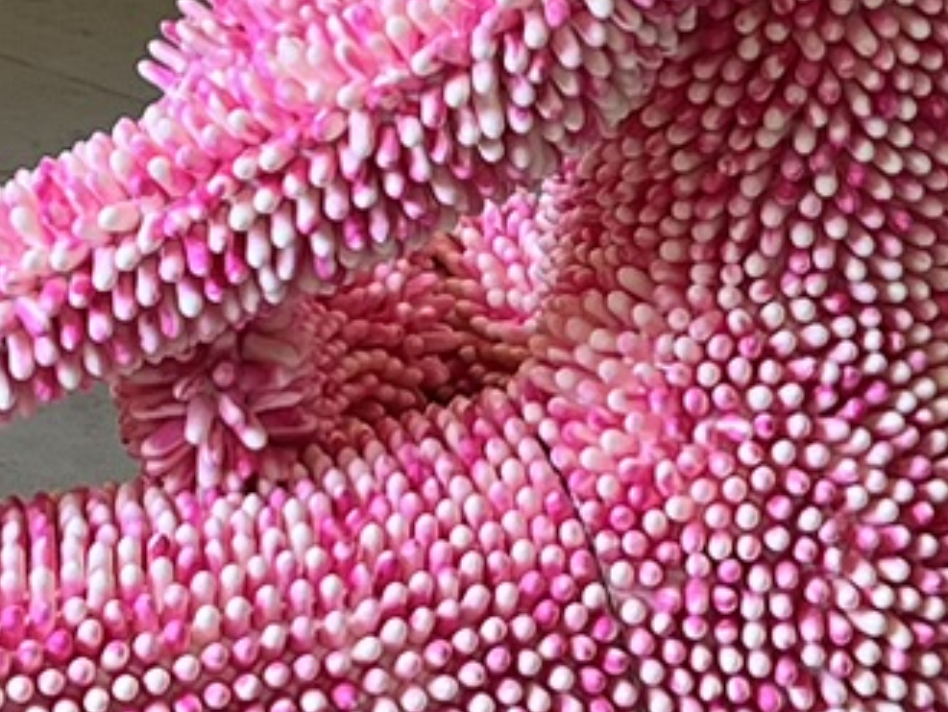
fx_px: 4438
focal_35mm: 162
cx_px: 867
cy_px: -499
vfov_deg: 8.8
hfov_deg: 12.1
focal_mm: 5.1
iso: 80
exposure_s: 1/100
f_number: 1.6
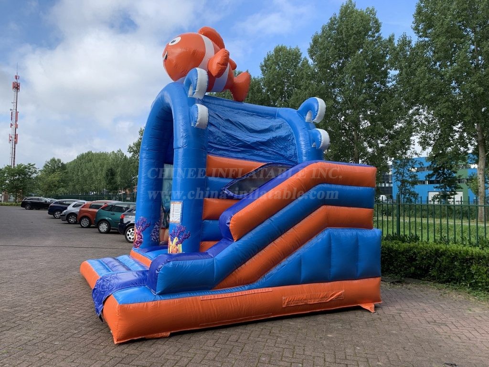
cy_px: 184
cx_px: 244
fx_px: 367
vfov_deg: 53.1
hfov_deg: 67.3
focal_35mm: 26
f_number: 1.8
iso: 25
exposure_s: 1/1021
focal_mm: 4.25
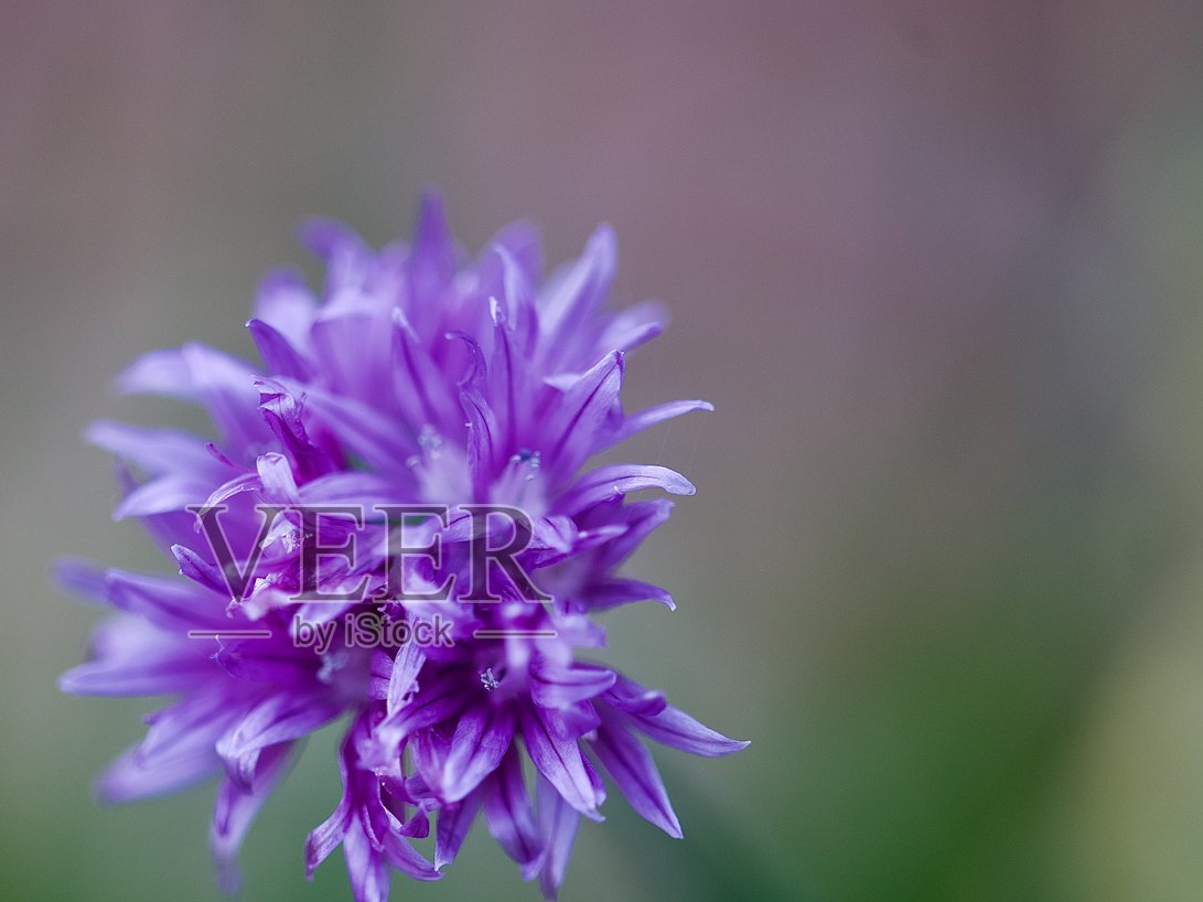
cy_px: 581
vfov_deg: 10.0
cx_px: 372
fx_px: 5143
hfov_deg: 13.3
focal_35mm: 148
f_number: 4
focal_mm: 105
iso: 560
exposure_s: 1/125
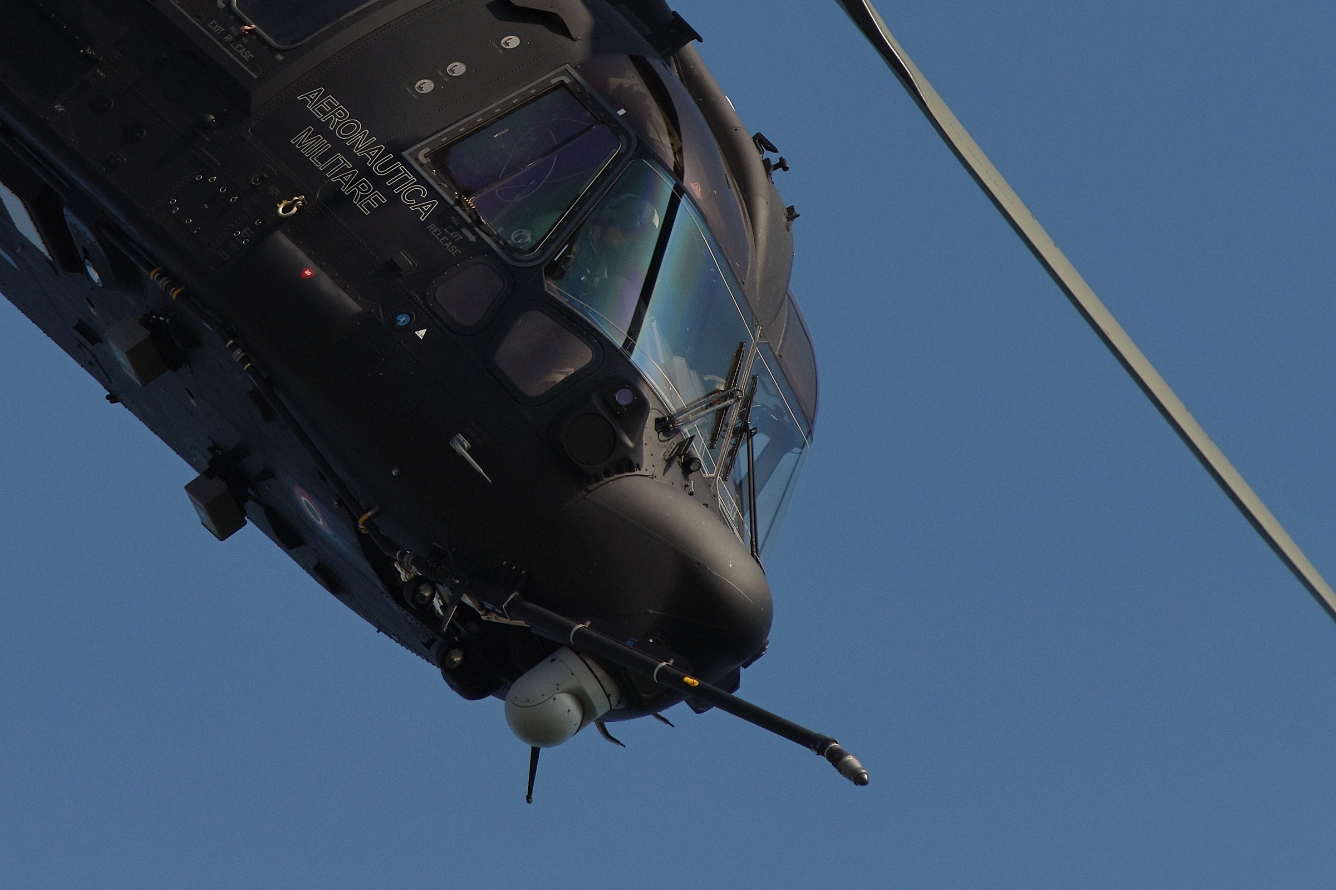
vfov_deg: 1.6
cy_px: 445
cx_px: 668
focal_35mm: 850
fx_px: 31536
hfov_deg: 2.4
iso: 320
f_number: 10
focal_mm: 850
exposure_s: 1/2000
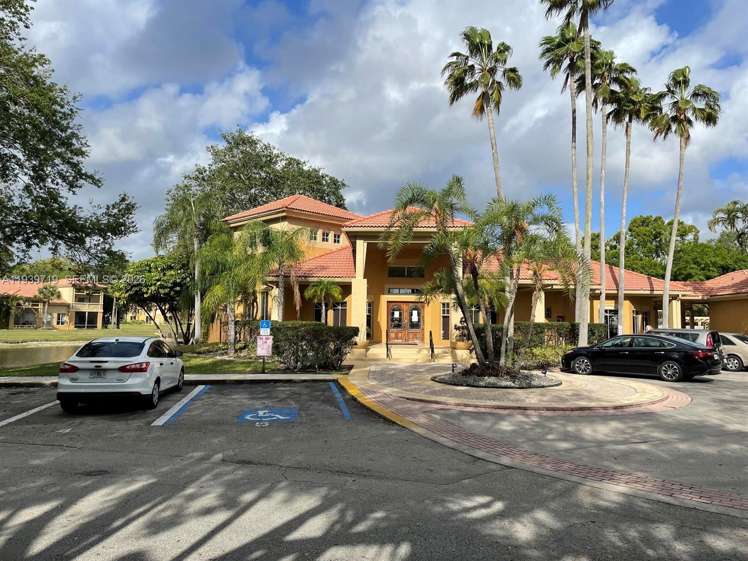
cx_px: 374
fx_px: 562
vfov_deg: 53.1
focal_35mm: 26
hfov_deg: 67.3
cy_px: 280
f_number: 1.6
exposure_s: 1/4132
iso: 32
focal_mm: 4.2
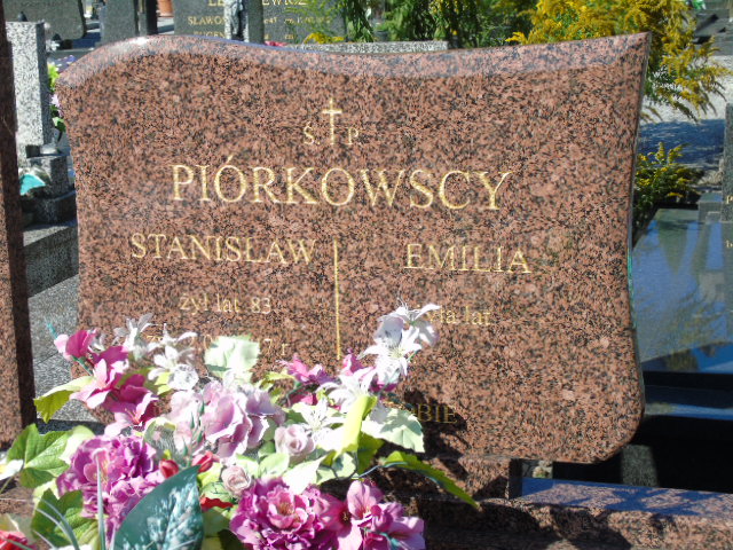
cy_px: 275
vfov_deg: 20.7
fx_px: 1503
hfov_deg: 27.4
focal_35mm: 71
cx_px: 366
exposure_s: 1/400
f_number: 4.7
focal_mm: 13
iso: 80
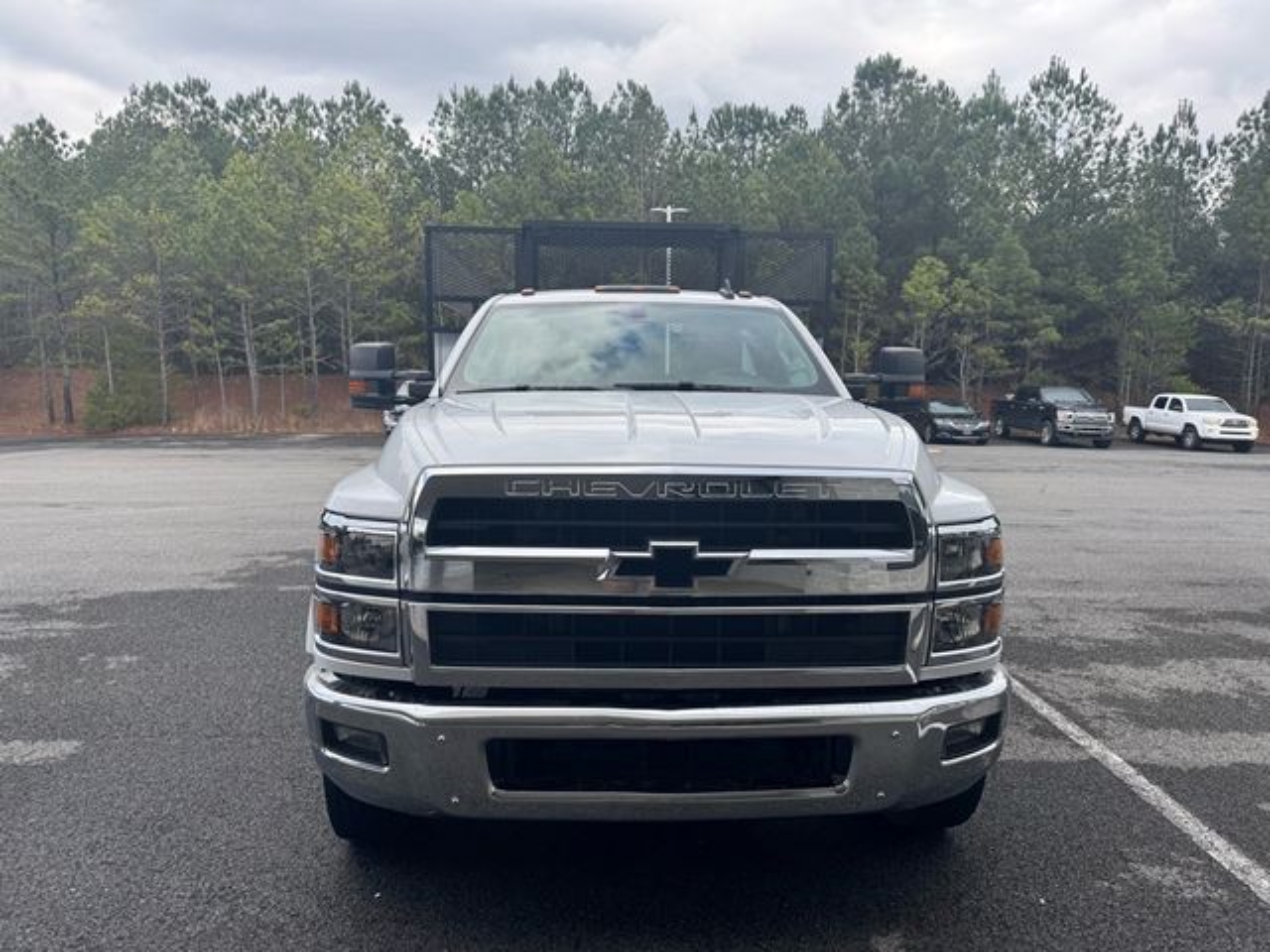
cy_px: 476
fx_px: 881
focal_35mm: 24
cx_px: 635
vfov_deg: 56.8
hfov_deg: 71.6
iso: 80
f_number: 1.78
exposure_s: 1/1215
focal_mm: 6.76
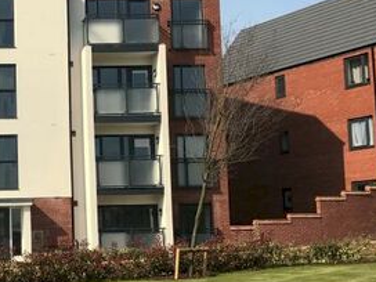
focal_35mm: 72
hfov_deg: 25.9
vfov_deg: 20.4
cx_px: 15
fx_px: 782
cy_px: 173
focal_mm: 3.99
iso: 20
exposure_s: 1/2817
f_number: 1.8
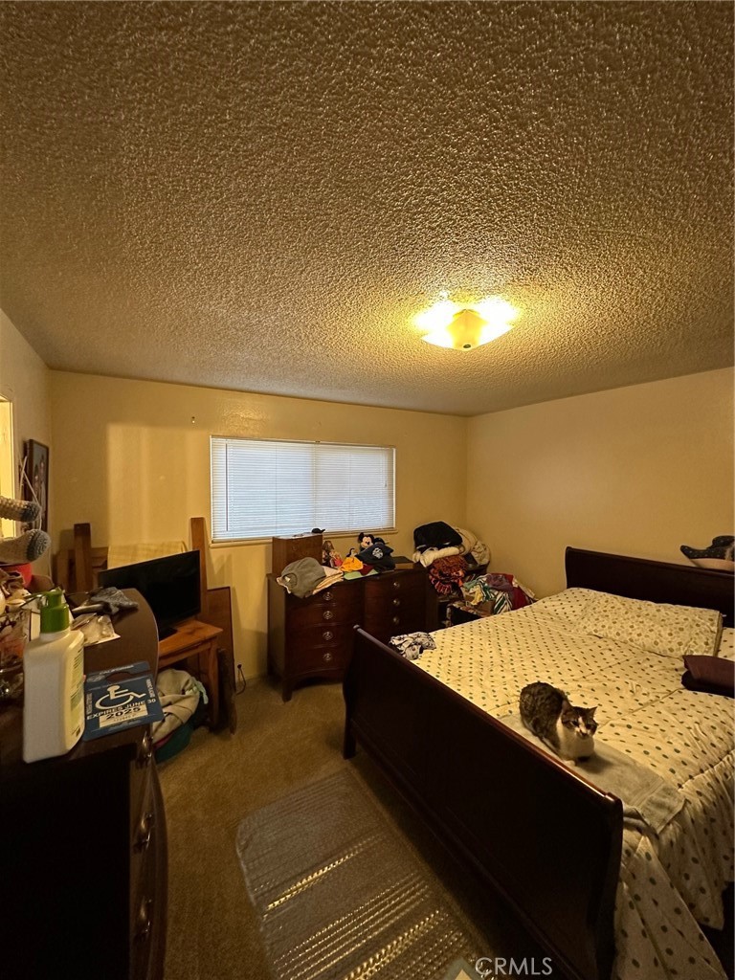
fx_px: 396
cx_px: 368
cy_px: 490
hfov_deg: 85.7
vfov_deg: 102.1
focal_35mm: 14
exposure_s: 1/60
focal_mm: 2.22
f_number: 2.2
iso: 400
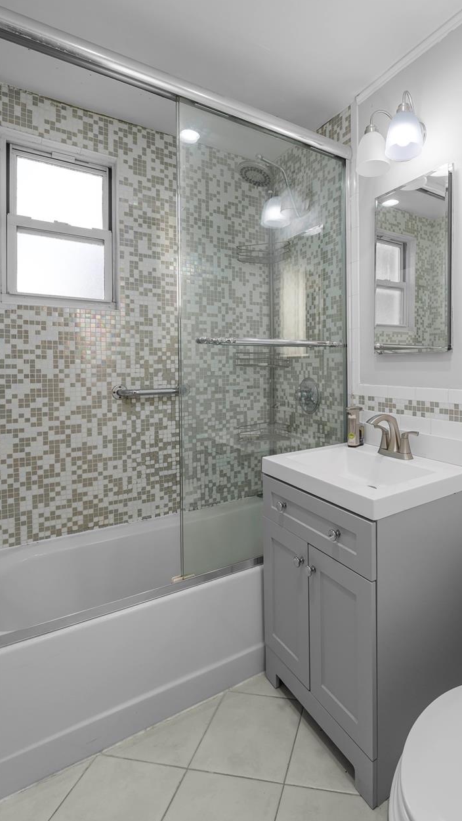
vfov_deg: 92.3
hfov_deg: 58.6
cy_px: 369
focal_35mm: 18
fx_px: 392
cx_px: 333
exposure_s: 1/15
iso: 250
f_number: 9
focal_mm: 14
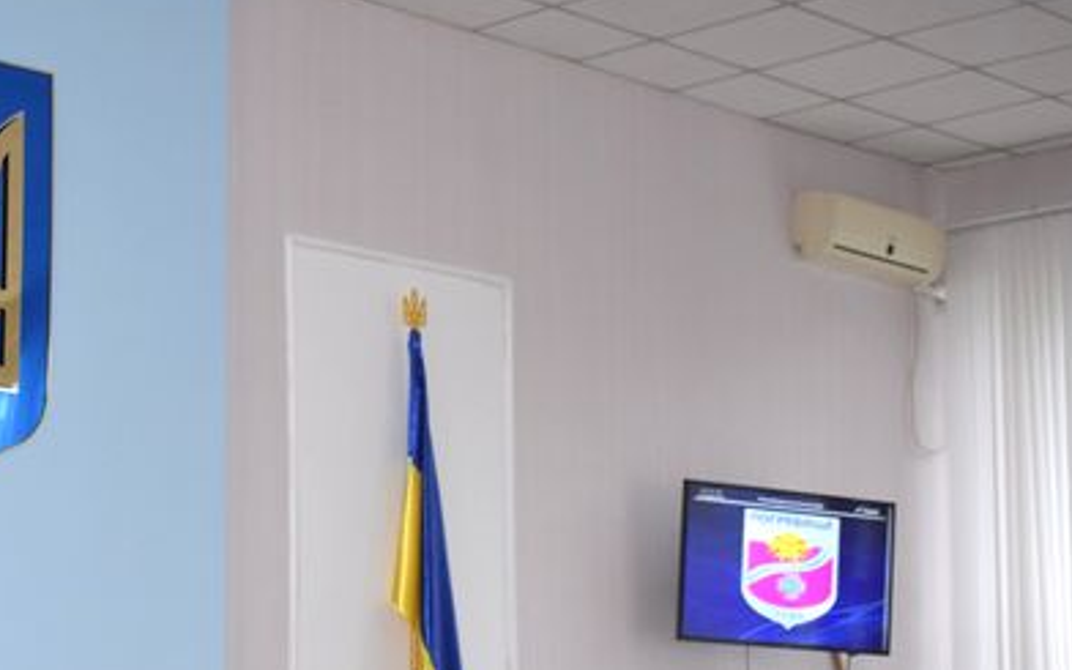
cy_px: 562
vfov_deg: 15.2
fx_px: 2483
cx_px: 164
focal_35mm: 85
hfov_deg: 23.9
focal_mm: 29
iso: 800
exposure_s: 1/80
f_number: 4.5
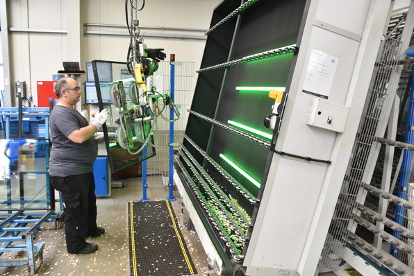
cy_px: 138
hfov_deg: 67.4
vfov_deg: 48.0
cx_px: 207
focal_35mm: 27
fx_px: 311
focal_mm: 18
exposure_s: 1/60
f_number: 3.5
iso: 400
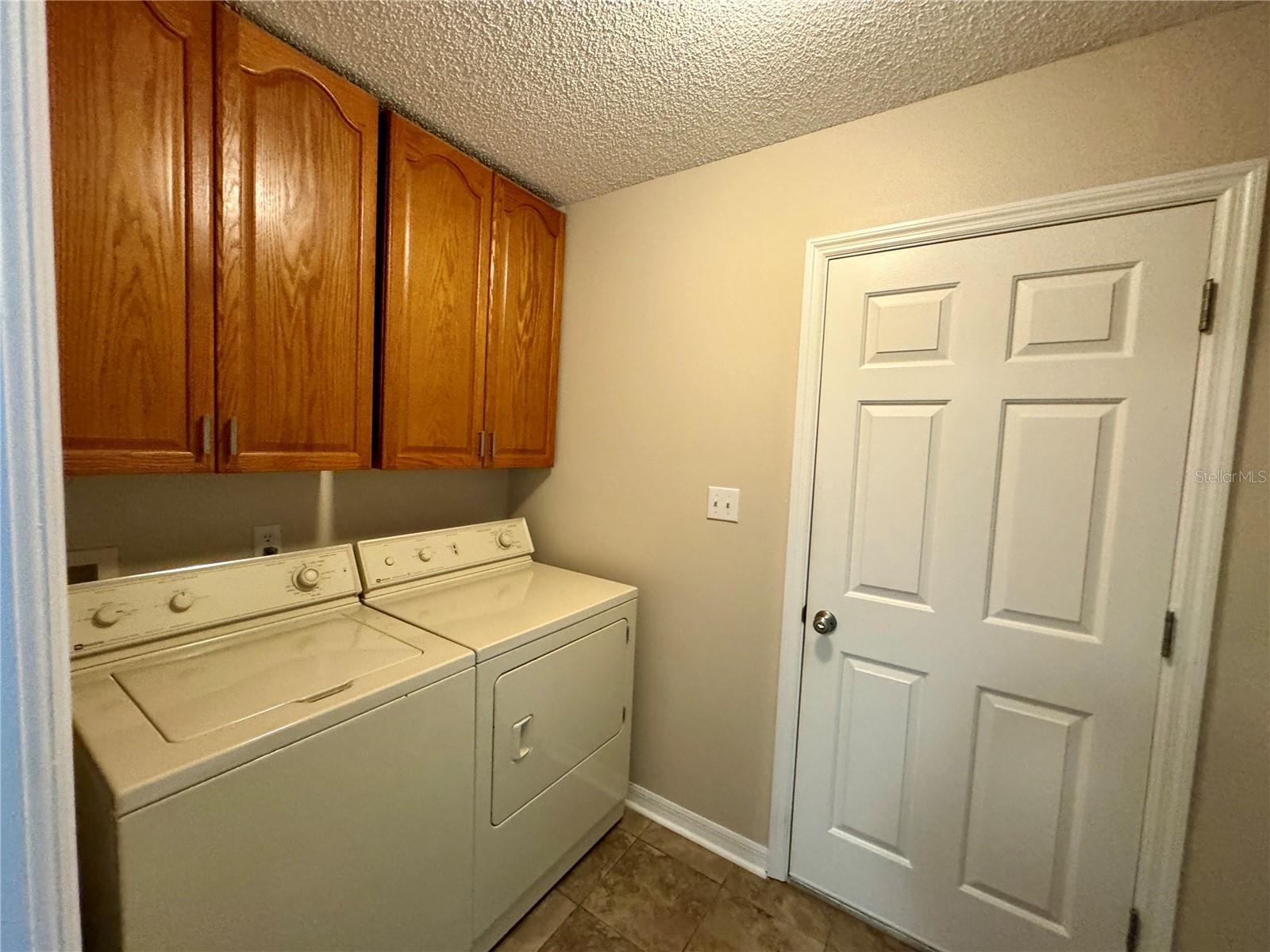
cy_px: 476
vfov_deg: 85.7
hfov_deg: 102.1
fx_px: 514
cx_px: 635
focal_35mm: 14
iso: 500
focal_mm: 2.22
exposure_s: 1/60
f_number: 2.2
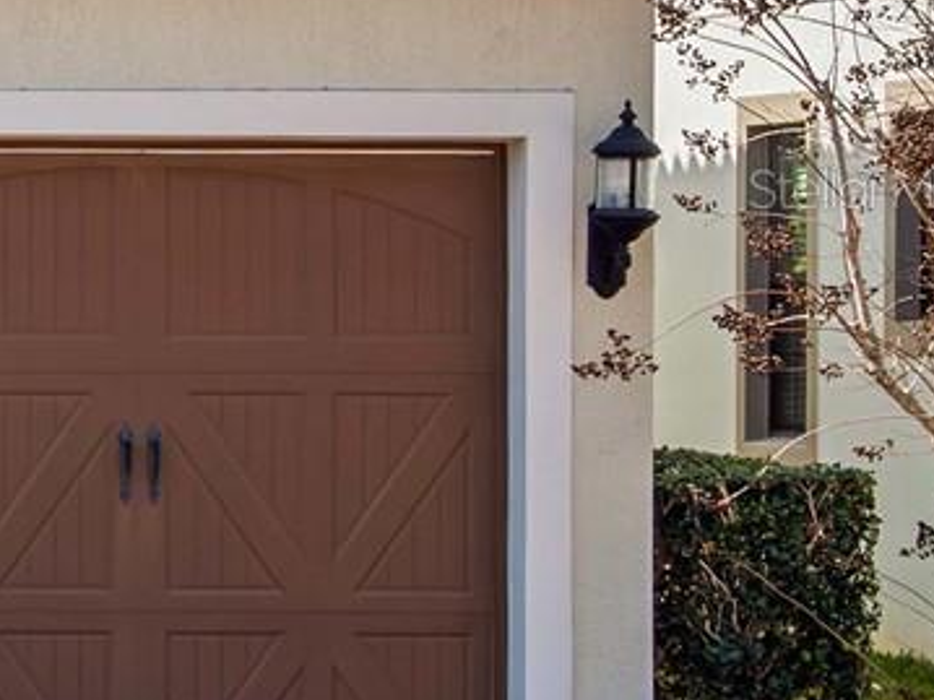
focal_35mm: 205
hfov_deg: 9.0
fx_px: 5529
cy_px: 187
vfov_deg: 7.2
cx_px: -1087
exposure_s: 1/400
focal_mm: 23
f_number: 7.1
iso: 200
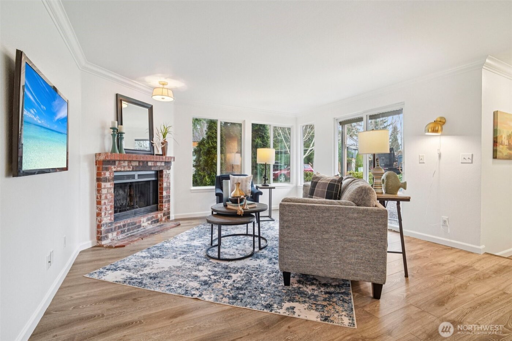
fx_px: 228
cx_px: 256
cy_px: 170
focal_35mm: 16
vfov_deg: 73.7
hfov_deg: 96.7
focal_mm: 16
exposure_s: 1/20
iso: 1600
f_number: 8
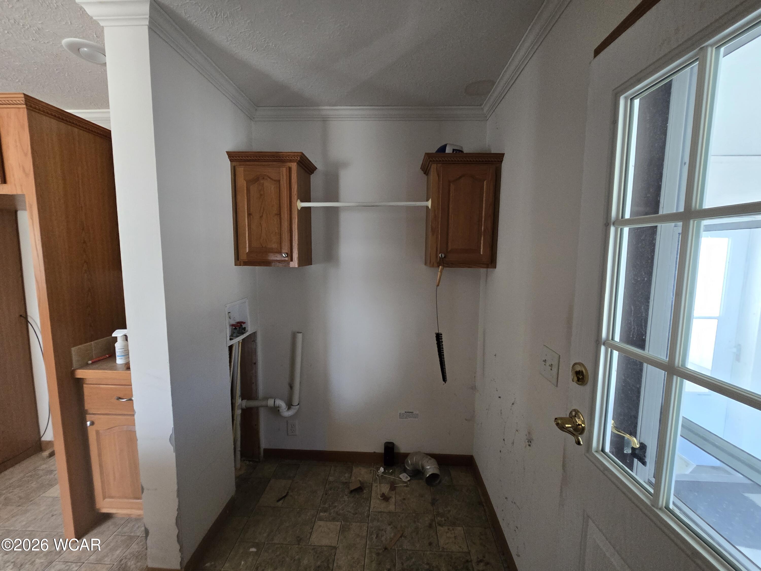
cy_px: 286
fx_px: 286
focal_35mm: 13
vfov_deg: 89.9
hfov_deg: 106.2
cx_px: 380
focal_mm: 2.2
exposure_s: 1/60
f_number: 2.2
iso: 500
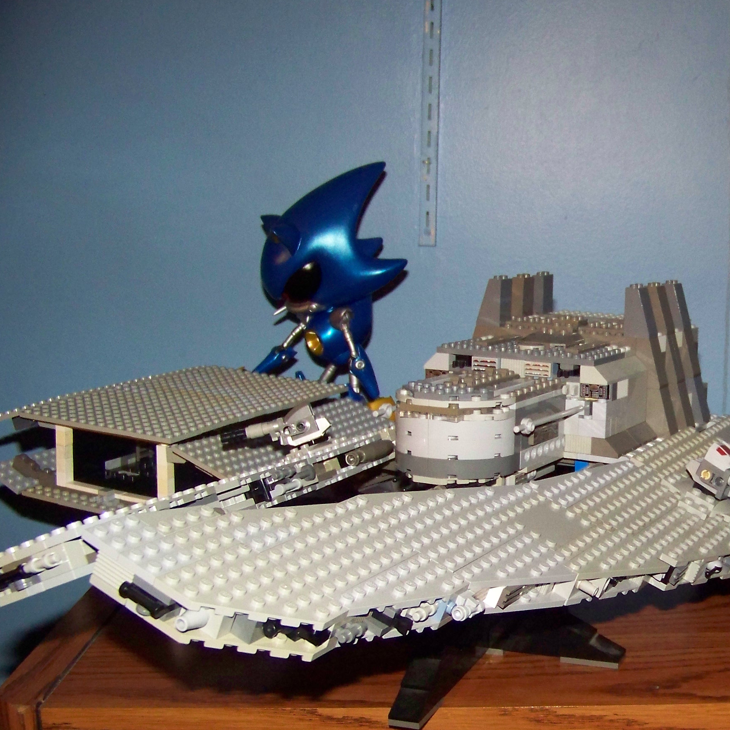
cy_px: 458
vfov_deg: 30.4
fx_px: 1336
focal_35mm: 56
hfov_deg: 29.5
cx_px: 627
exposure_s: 1/30
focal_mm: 5.85
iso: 200
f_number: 2.8
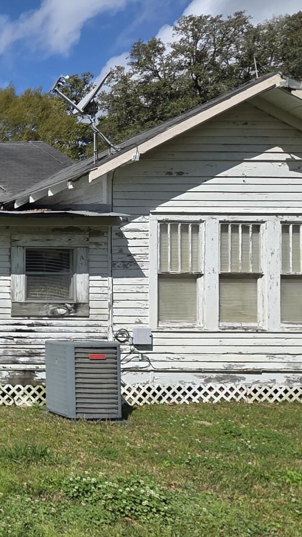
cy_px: 299
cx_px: -214
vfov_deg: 52.7
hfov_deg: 22.1
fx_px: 541
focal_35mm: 38
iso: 40
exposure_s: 1/3953
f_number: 1.9
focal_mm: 2.2
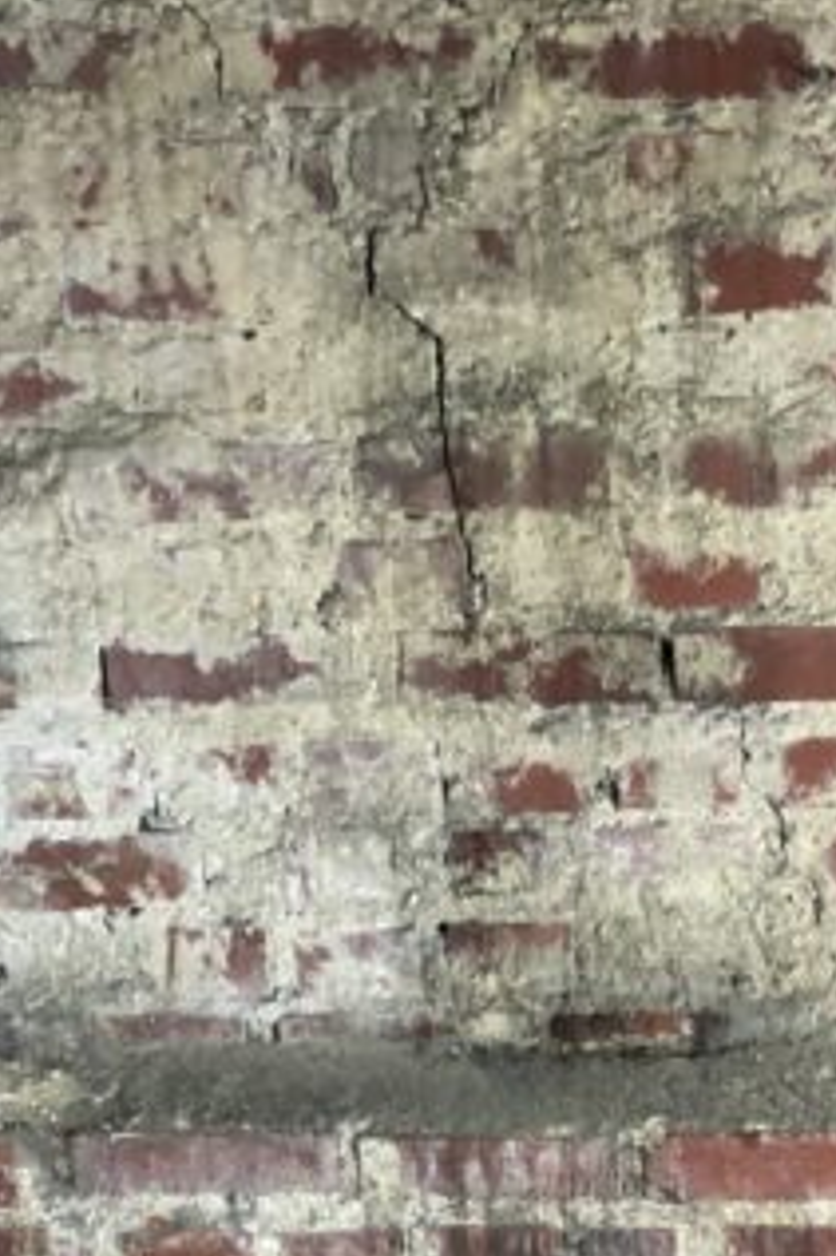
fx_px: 3278
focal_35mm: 94
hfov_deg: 14.3
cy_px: 1545
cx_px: 820
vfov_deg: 20.2
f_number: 1.8
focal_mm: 4
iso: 50
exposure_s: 1/17
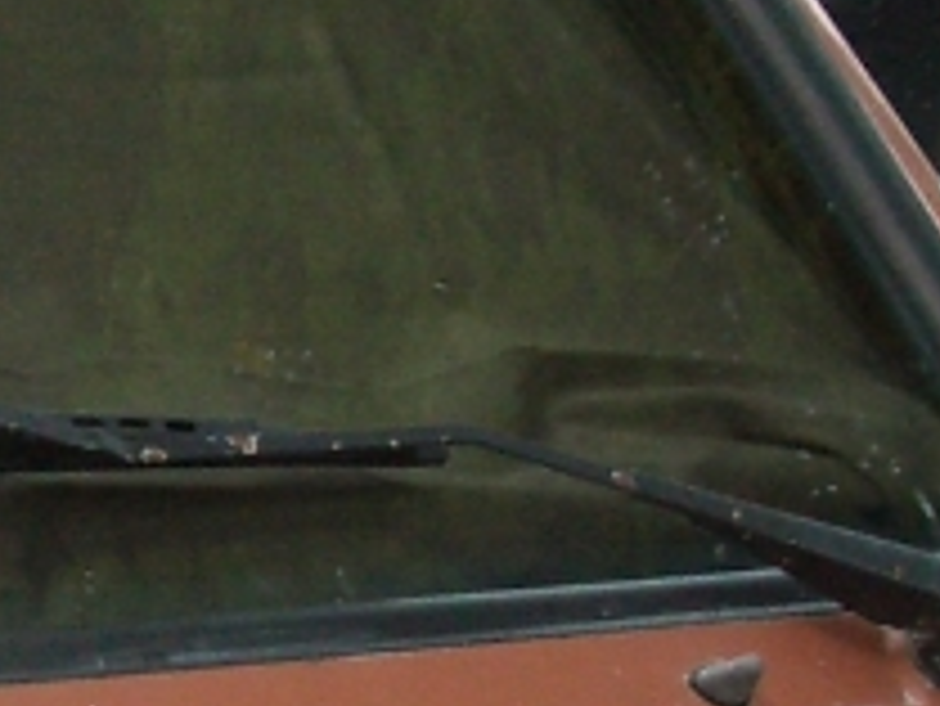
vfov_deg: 7.4
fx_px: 5461
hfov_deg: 9.2
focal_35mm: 201
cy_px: 369
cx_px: -985
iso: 200
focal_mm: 6.8
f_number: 2.8
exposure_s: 1/60
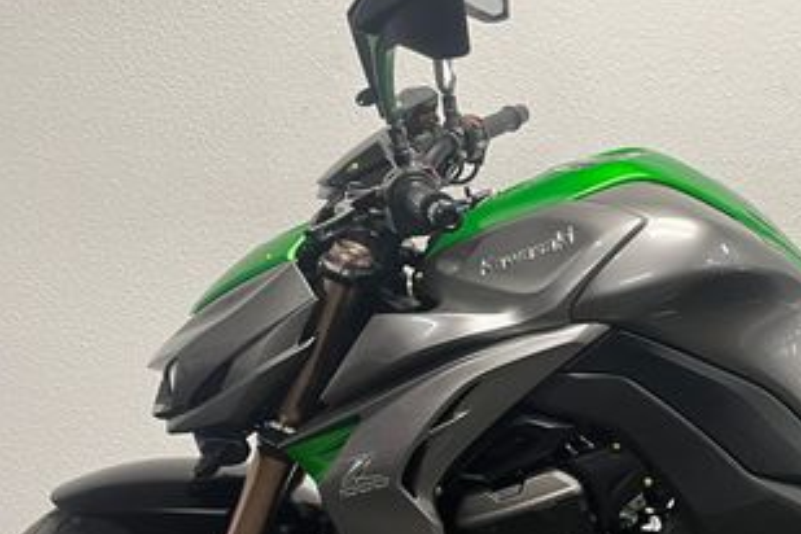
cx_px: 702
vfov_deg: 23.6
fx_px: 1246
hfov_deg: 33.9
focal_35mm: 56
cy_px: 469
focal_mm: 5.1
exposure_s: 1/50
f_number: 1.6
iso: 100
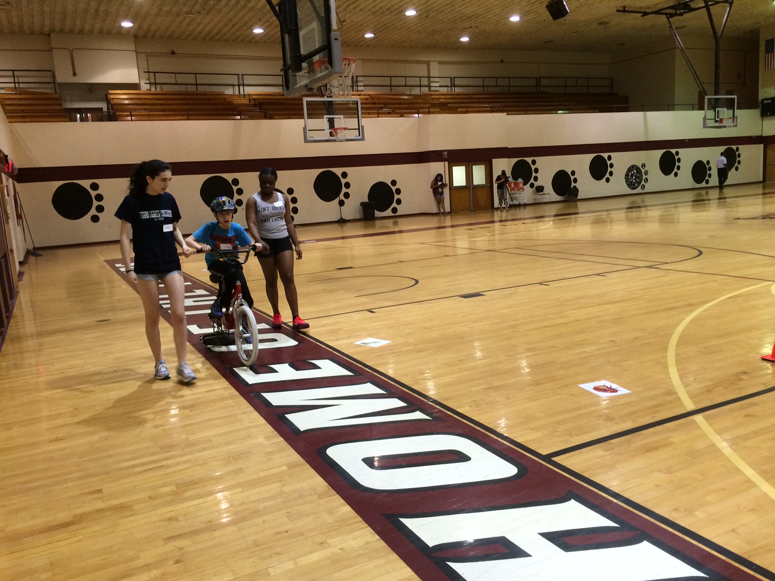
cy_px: 290
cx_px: 388
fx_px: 649
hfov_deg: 61.7
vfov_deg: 48.2
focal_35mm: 29
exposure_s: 1/30
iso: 160
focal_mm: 4.15
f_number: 2.2
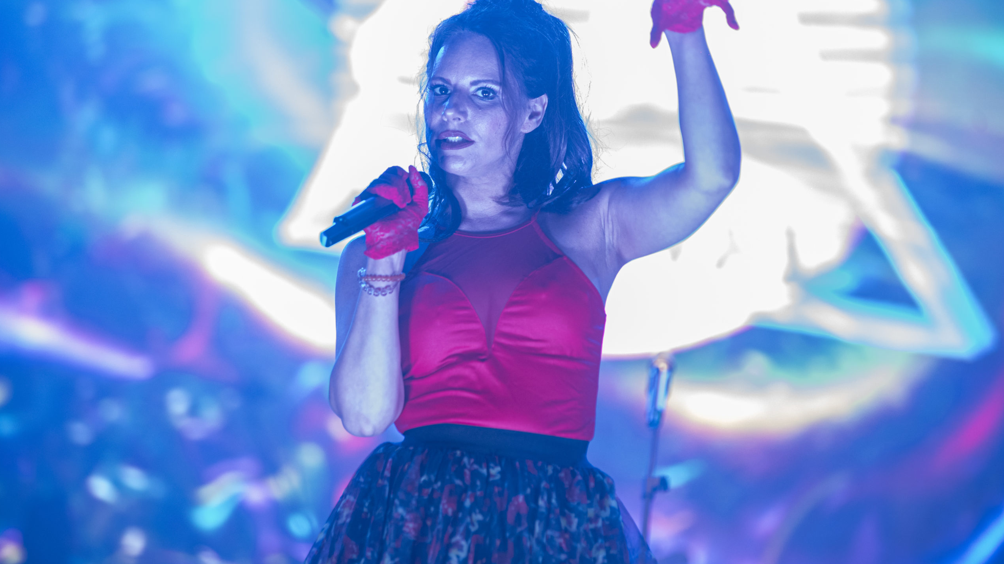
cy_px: 260
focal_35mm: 163
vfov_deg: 7.4
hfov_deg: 13.2
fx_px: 4339
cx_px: 501
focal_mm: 155
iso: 2000
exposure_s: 1/160
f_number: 2.8
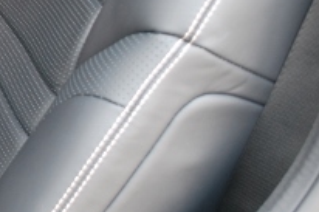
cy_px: 40
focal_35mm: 84
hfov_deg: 21.4
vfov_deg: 16.1
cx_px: -121
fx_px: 744
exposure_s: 1/30
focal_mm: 18
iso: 320
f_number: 3.5
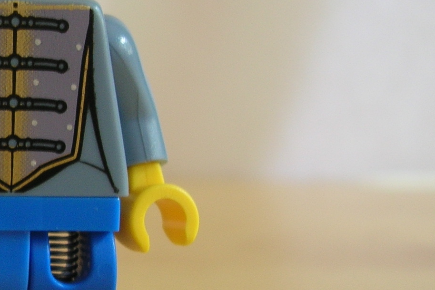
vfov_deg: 15.0
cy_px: 141
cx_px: -53
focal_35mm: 91
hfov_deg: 21.2
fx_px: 1100
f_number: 2.8
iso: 50
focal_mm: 5.8
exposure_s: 1/6.8
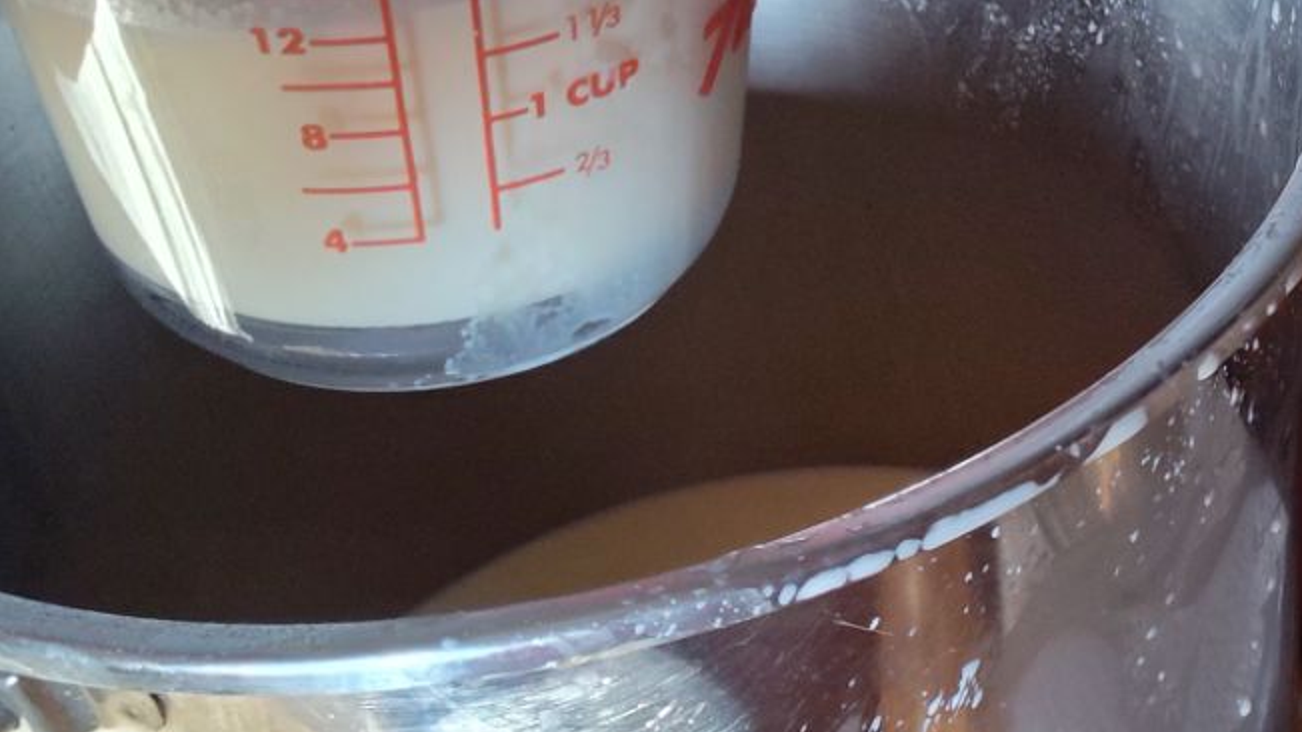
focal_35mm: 77
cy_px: 120
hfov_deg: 26.1
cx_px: 1294
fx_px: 2658
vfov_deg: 15.6
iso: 1088
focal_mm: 5.56
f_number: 1.8
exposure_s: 1/120
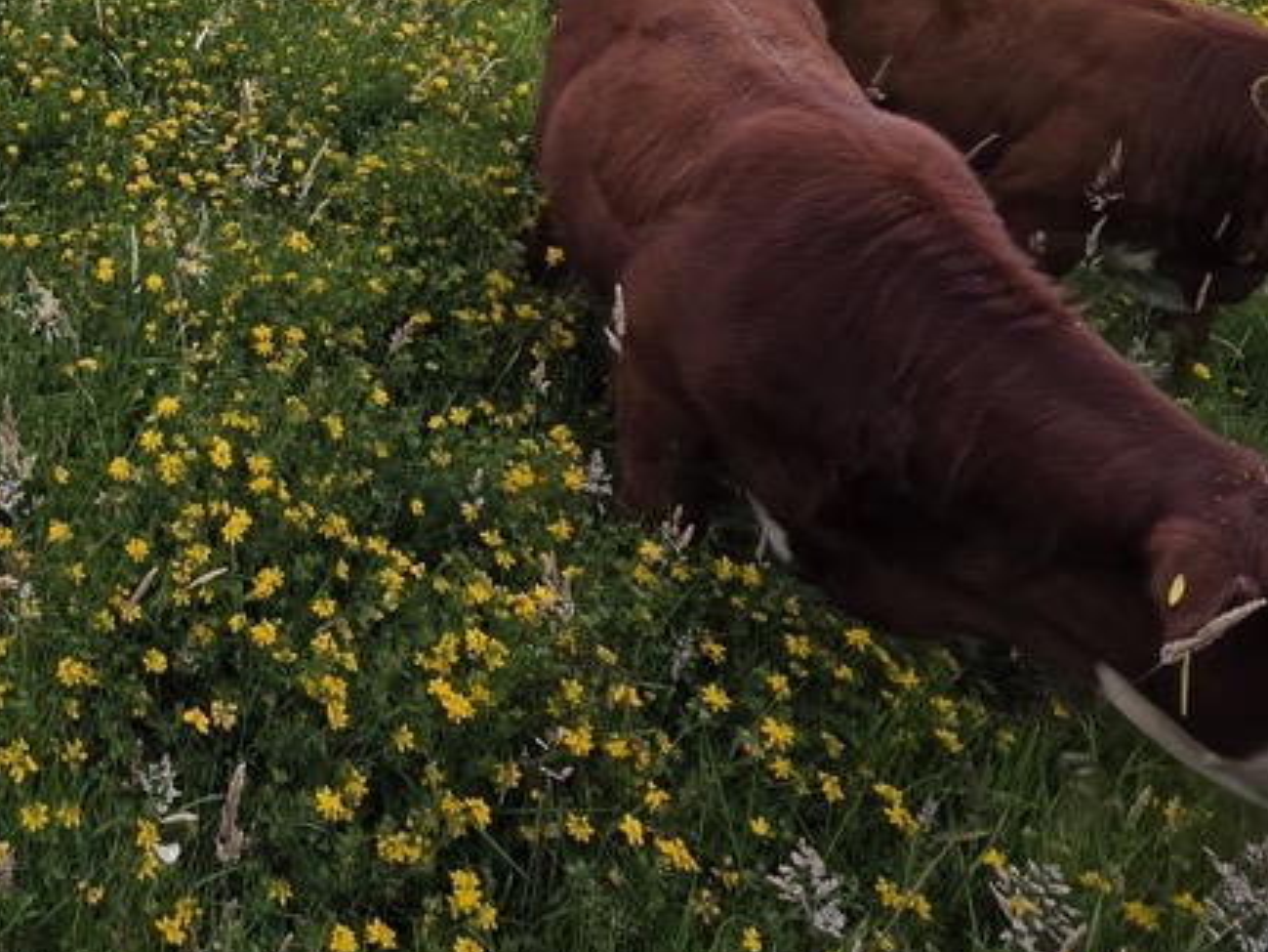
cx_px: 50
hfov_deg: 44.9
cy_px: -170
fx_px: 1319
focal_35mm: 36
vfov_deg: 33.0
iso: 160
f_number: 1.9
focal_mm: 2.2
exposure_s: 1/120
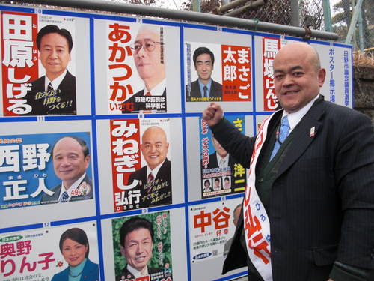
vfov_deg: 39.7
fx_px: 389
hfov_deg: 51.4
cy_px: 140
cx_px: 187
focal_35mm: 36
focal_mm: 6.3
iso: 50
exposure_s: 1/160
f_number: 2.8
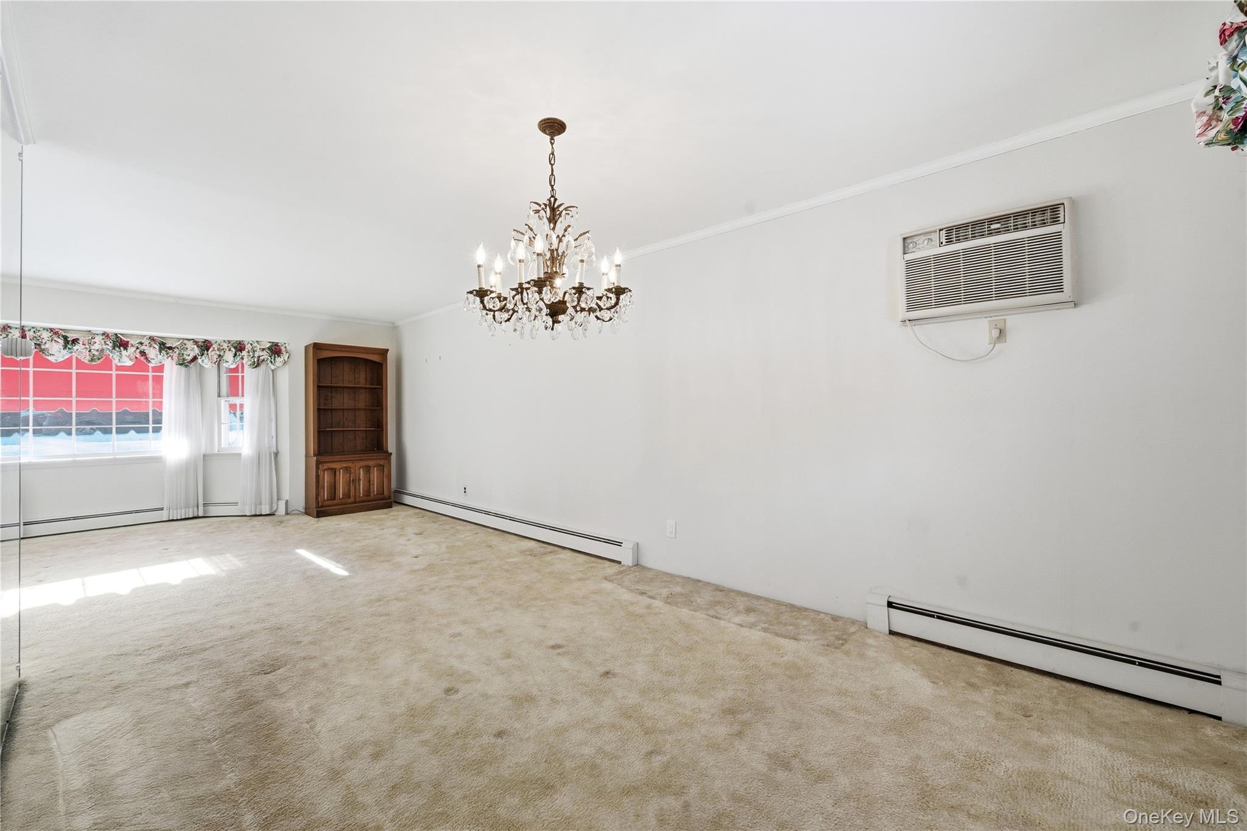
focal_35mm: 14
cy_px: 416
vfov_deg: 81.2
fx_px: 485
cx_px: 624
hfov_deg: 104.3
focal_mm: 14
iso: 500
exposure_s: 1/640
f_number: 9
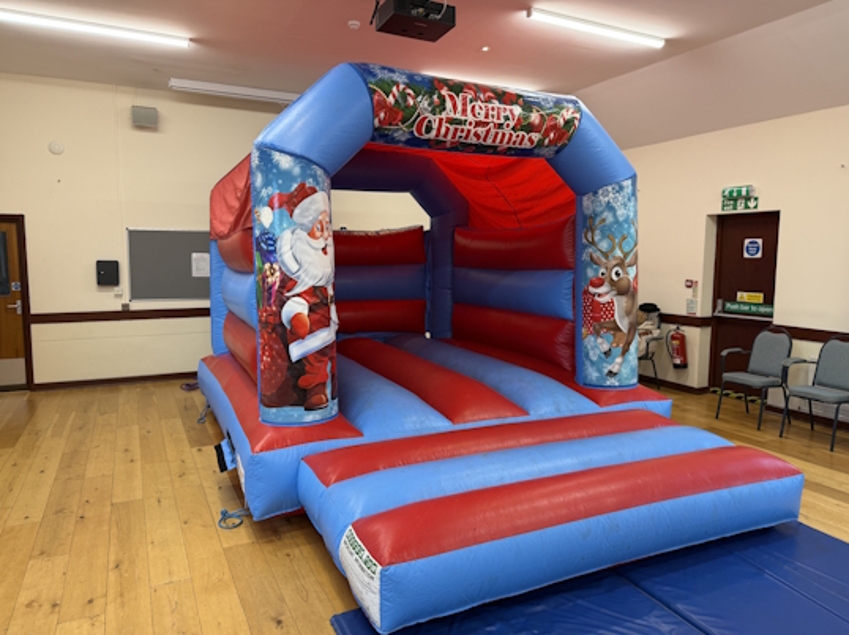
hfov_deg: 71.7
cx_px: 424
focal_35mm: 24
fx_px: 588
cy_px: 318
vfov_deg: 56.7
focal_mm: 6.76
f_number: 1.78
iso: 125
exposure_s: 1/100
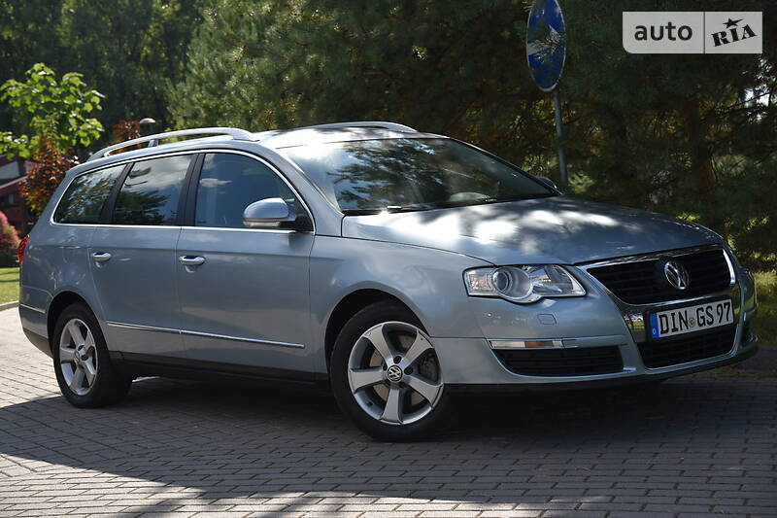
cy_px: 259
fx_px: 1403
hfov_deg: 31.0
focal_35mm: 65
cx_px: 388
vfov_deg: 20.9
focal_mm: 65
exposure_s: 1/640
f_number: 6.3
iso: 200
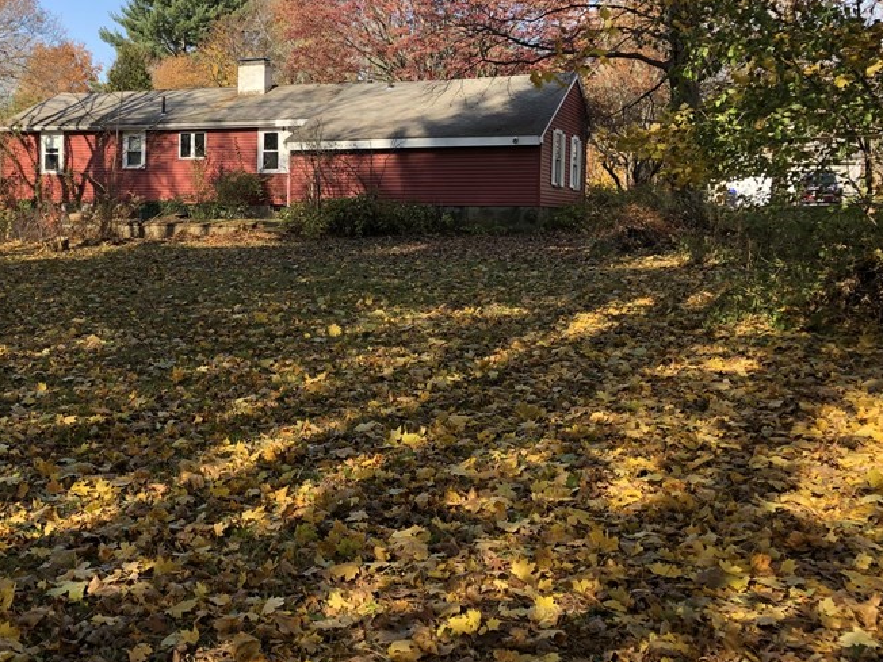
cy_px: 260
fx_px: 1122
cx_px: 248
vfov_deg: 32.8
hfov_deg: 42.0
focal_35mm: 44
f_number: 1.8
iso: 20
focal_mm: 3.99
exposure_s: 1/432
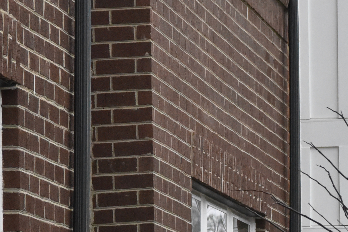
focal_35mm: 328
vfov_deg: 4.2
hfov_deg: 6.3
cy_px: 345
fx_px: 3171
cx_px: 317
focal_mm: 70
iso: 3200
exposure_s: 1/200
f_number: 5.6
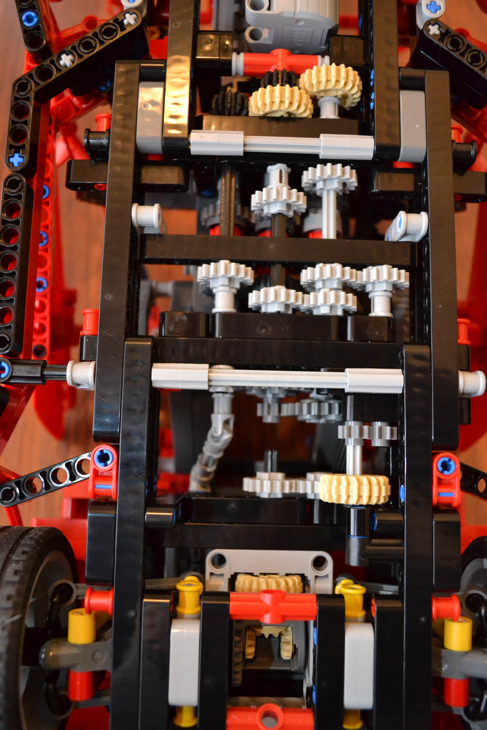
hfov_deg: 43.6
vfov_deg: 61.9
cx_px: 244
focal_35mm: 30
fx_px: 609
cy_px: 365
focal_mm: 20
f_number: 3.8
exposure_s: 1/60
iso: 3200
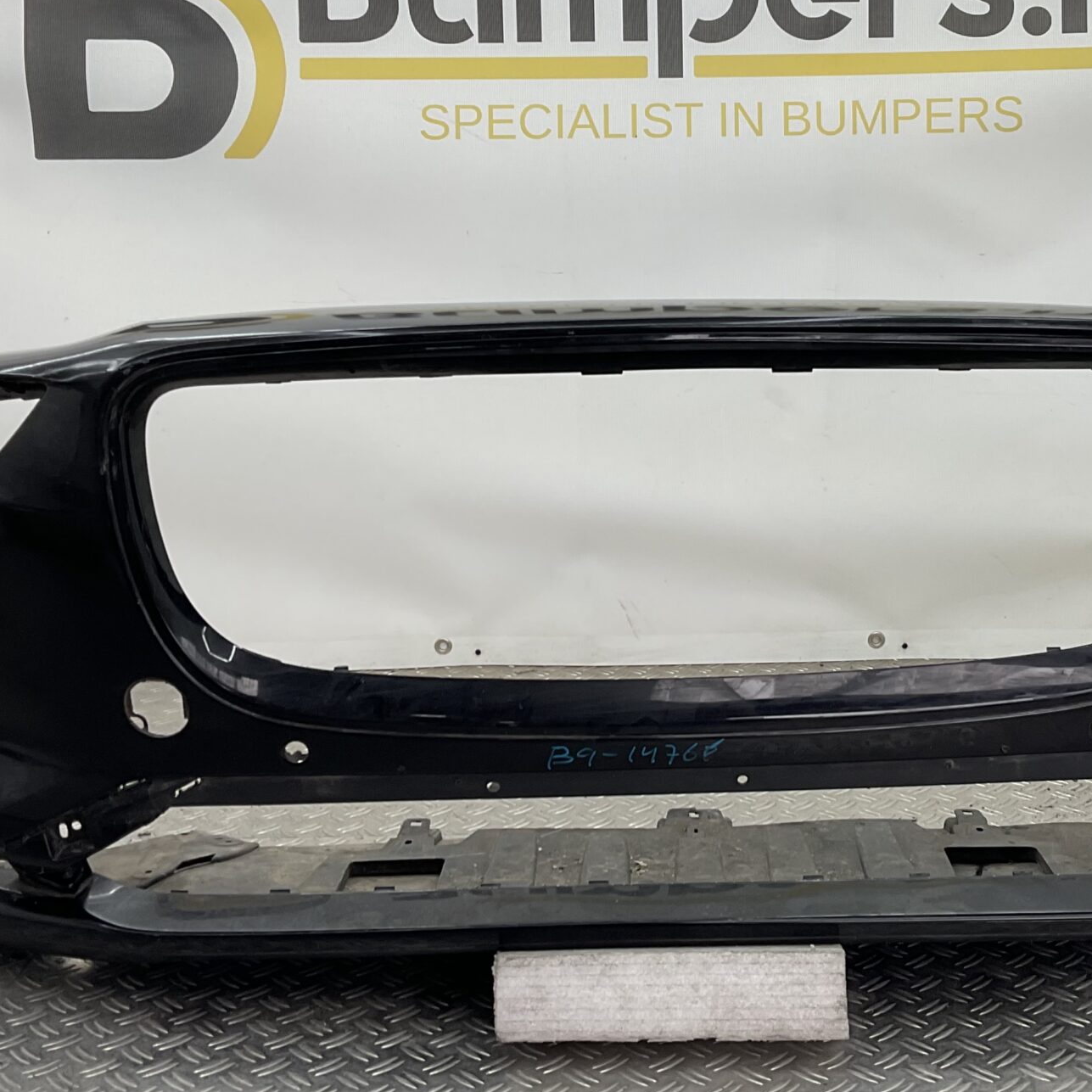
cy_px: 458
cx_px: 720
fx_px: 1820
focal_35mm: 51
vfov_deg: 33.3
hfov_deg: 33.1
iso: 20
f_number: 1.8
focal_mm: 3
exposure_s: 1/120
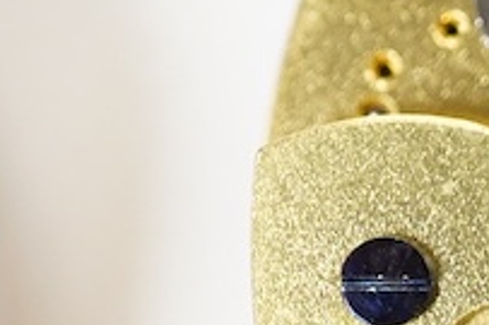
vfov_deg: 5.5
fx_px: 3393
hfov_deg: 7.8
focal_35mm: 250
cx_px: 1056
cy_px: 258
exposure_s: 1/200
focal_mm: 30
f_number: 8
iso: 2500
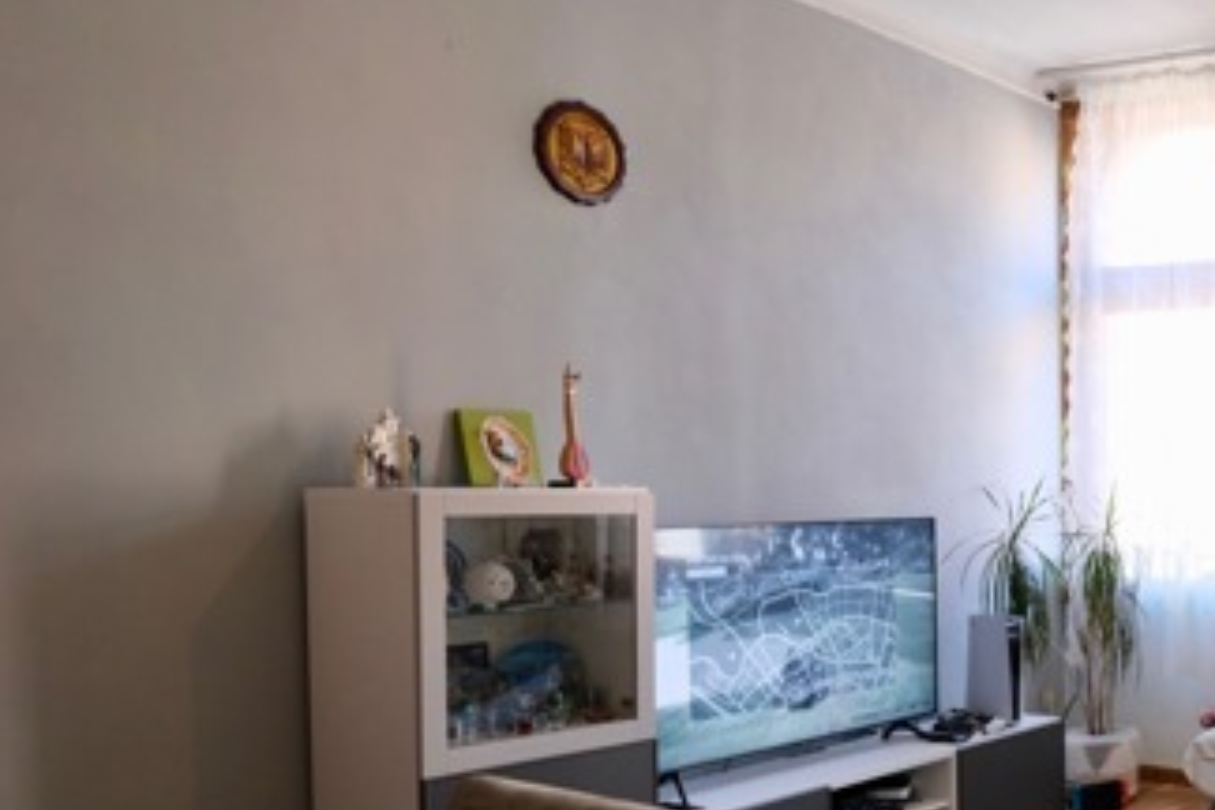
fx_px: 1350
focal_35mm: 40
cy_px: 555
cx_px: 1342
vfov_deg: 33.0
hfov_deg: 39.4
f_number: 4
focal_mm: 12
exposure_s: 1/30
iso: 640
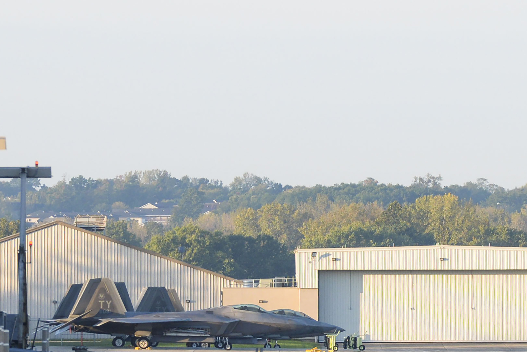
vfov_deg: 3.6
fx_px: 5592
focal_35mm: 382
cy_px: 150
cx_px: 472
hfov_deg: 5.4
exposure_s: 1/800
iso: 640
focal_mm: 200
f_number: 5.6
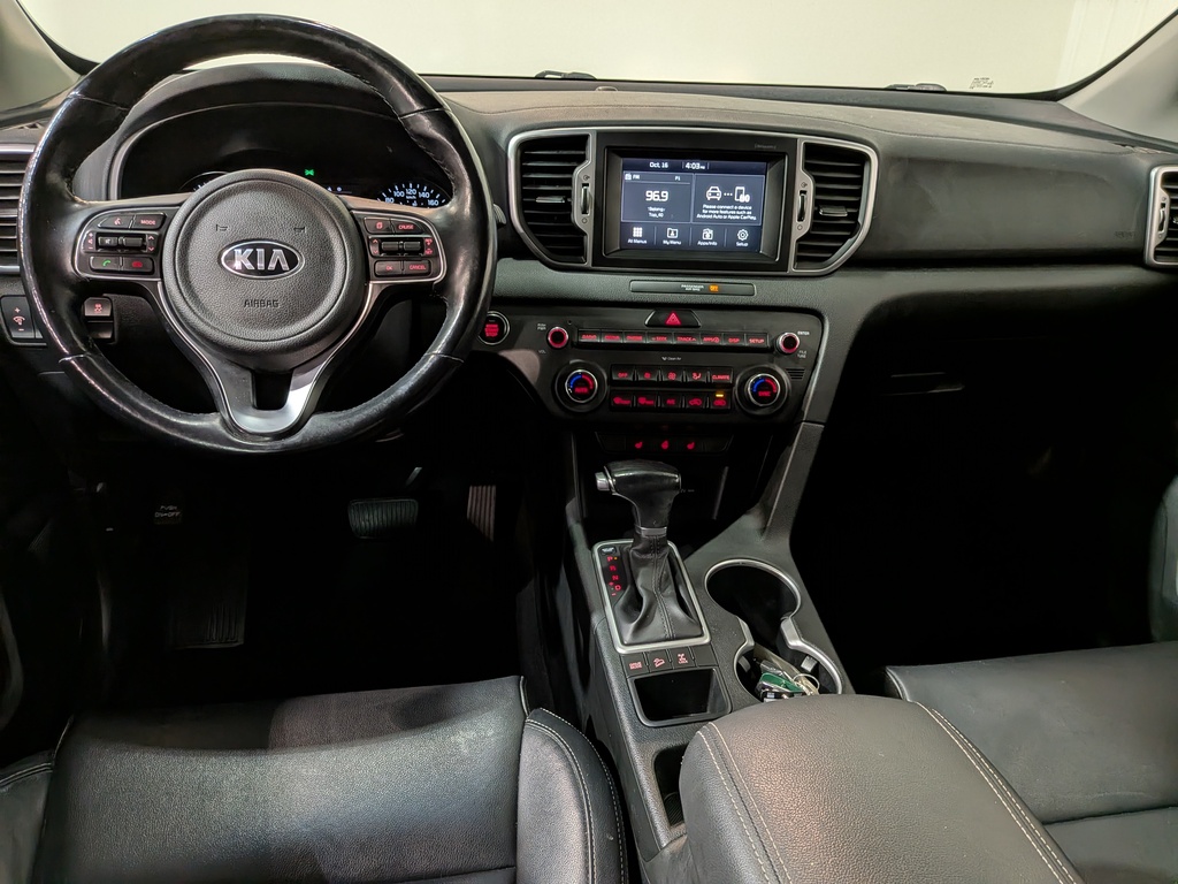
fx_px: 817
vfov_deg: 56.8
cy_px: 442
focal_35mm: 24
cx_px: 589
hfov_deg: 71.6
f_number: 1.7
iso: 146
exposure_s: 1/40
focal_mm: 4.53
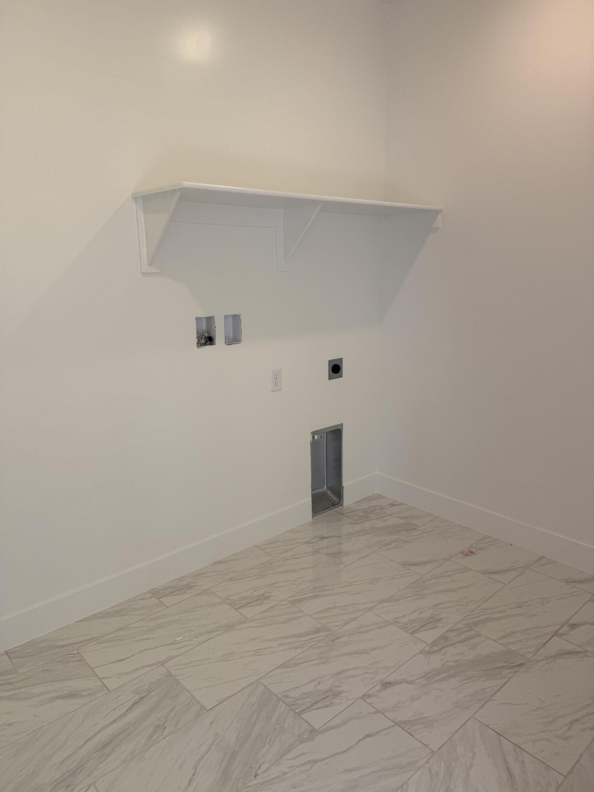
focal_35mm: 24
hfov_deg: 56.8
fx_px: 549
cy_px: 396
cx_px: 297
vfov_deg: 71.6
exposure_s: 1/214
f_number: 1.78
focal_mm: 6.76
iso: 64
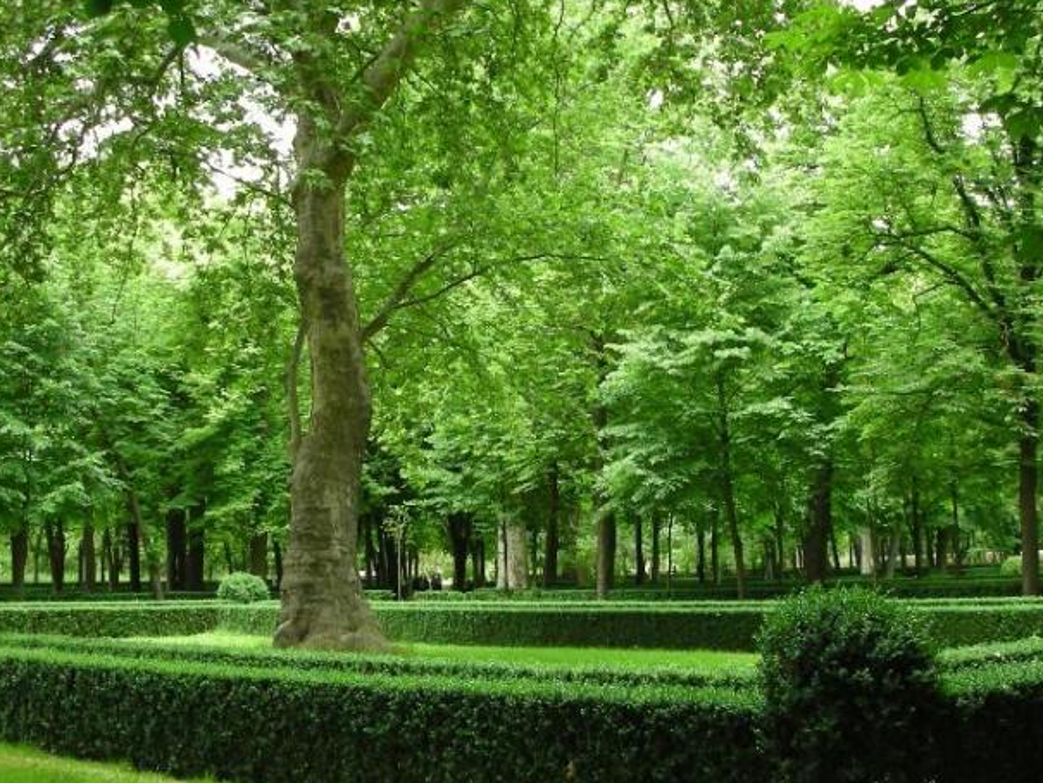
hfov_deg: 34.9
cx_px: 536
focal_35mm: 55
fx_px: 1658
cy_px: 270
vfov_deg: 26.4
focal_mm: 5.8
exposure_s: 1/61.6
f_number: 3
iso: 50
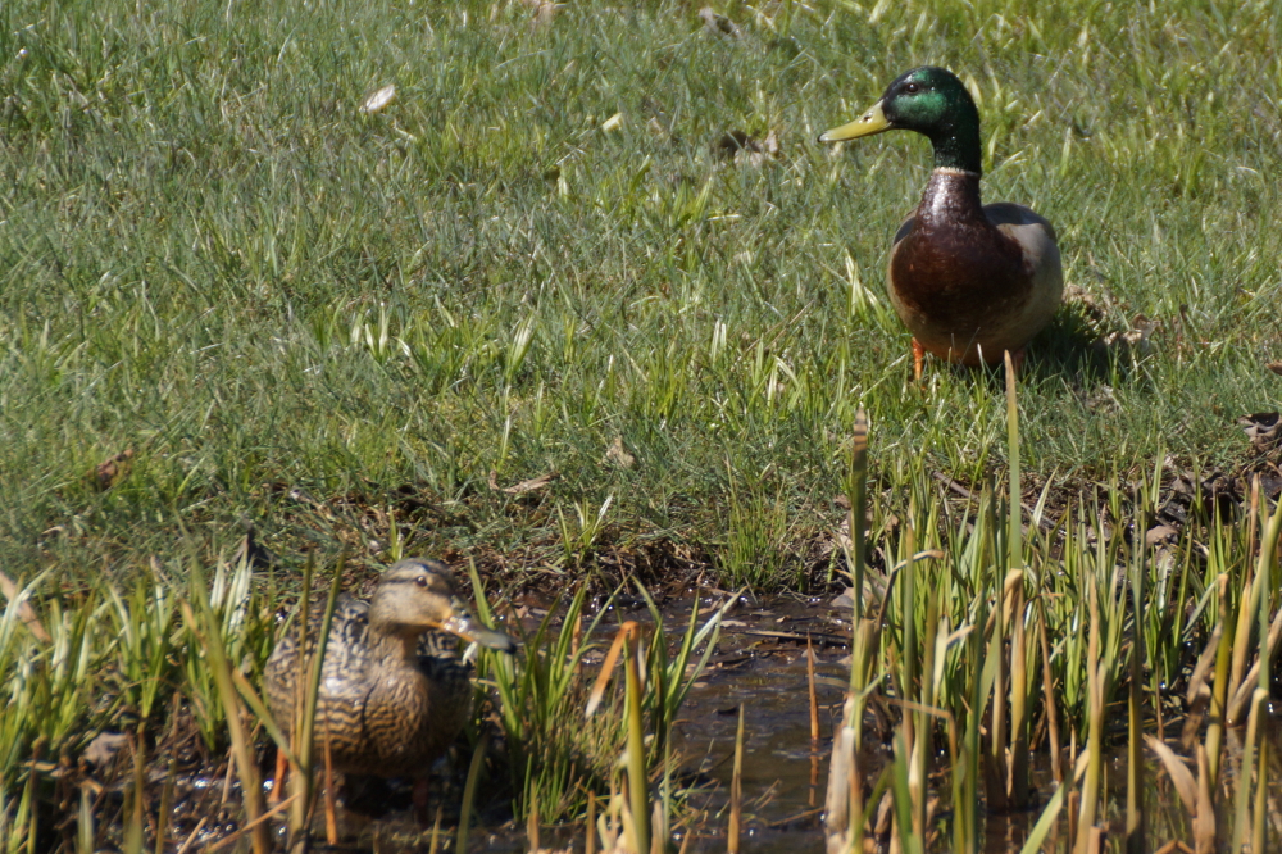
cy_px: 427
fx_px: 8009
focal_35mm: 225
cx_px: 641
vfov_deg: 6.1
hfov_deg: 9.2
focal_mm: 150
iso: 200
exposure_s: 1/250
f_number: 5.6
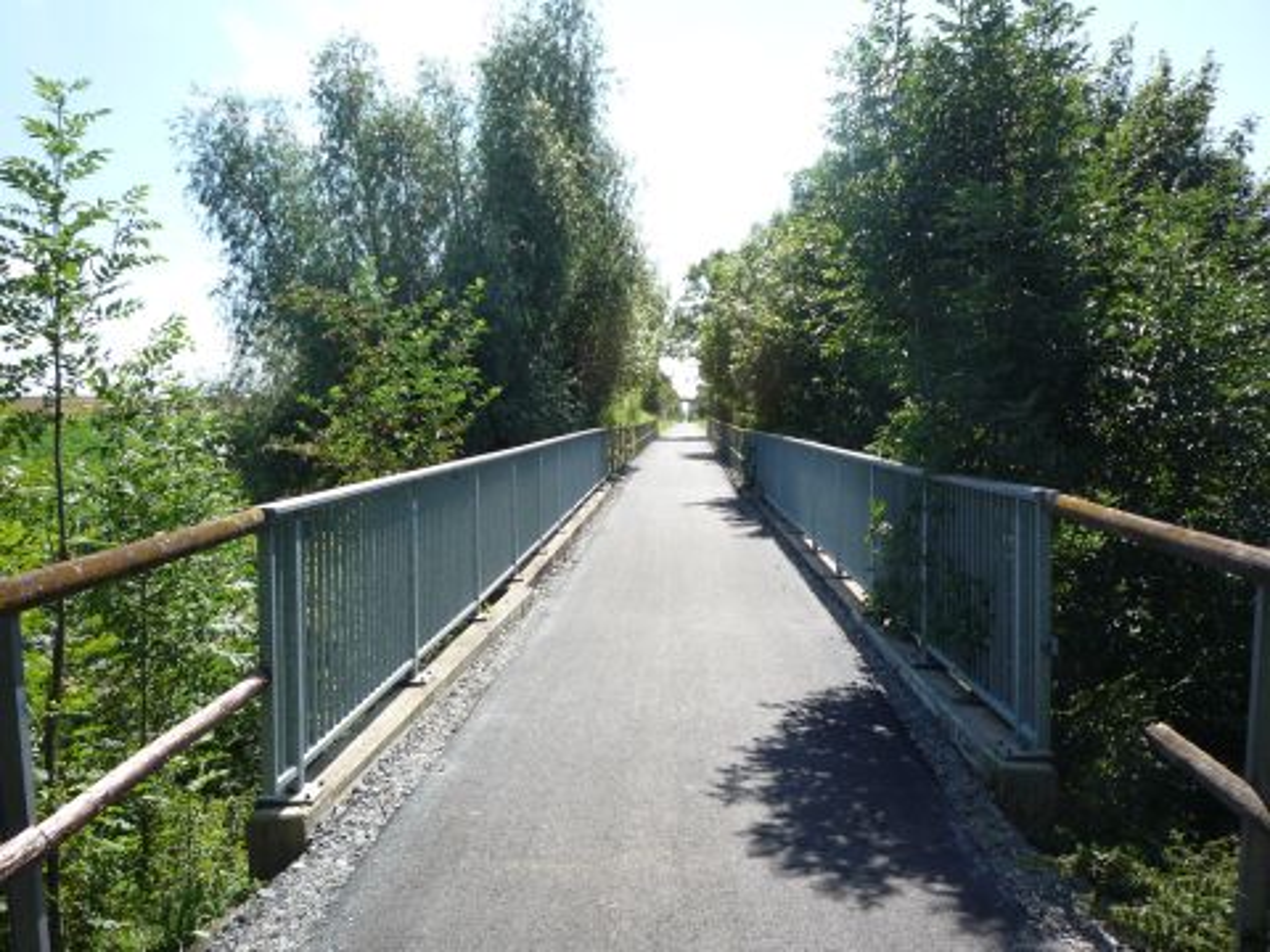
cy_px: 476
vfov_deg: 44.2
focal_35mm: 32
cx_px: 635
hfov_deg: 56.8
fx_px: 1174
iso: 100
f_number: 4
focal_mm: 5.2
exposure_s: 1/400
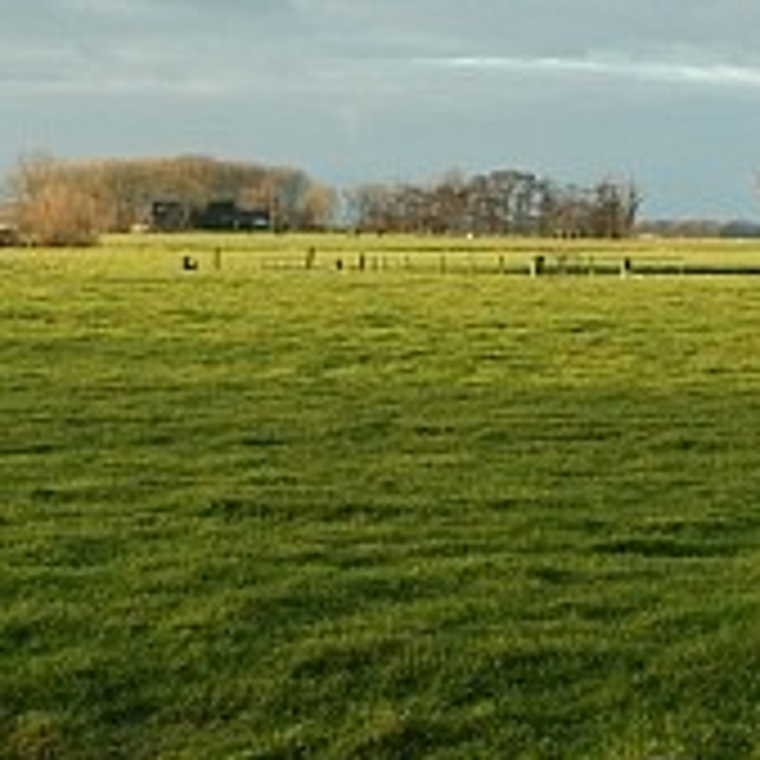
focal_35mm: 136
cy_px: 259
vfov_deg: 12.8
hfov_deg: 12.8
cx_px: 346
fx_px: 3378
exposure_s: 1/750
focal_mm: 40
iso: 400
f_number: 4
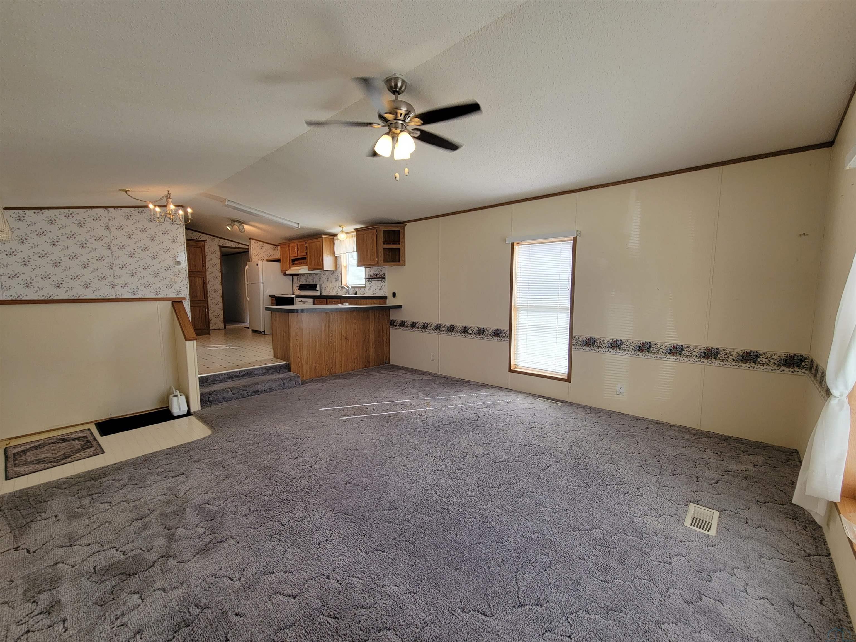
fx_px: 321
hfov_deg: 106.2
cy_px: 321
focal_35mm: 13
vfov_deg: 89.9
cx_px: 428
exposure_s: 1/120
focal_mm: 2.2
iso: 80
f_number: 2.2
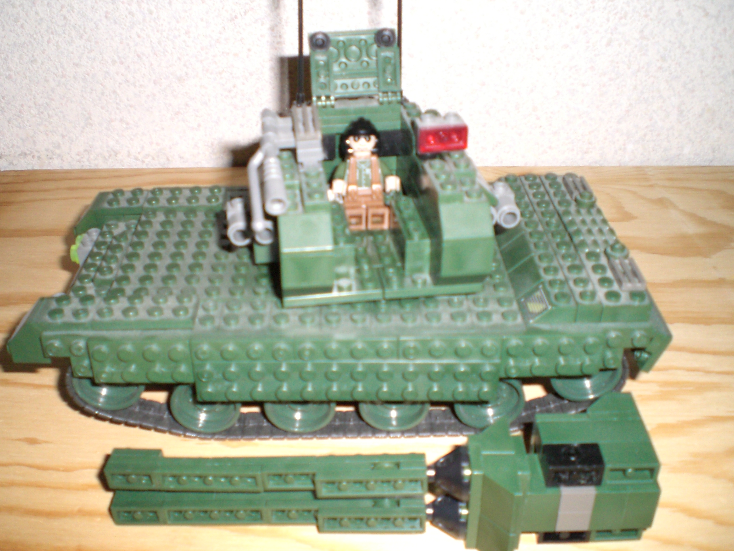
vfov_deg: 37.7
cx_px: 367
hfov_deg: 49.0
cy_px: 276
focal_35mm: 38
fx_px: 806
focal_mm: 6.3
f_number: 3.1
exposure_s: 1/60
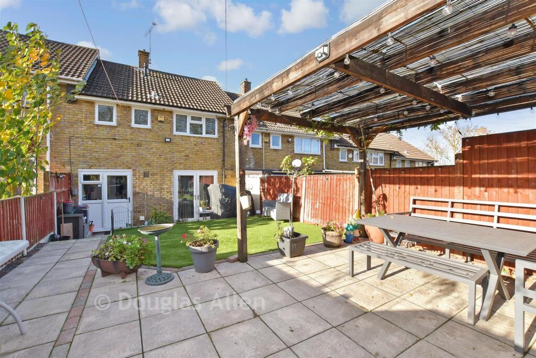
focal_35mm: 15
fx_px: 223
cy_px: 179
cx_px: 268
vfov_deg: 77.3
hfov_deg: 100.4
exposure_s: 1/200
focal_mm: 10
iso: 200
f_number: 8
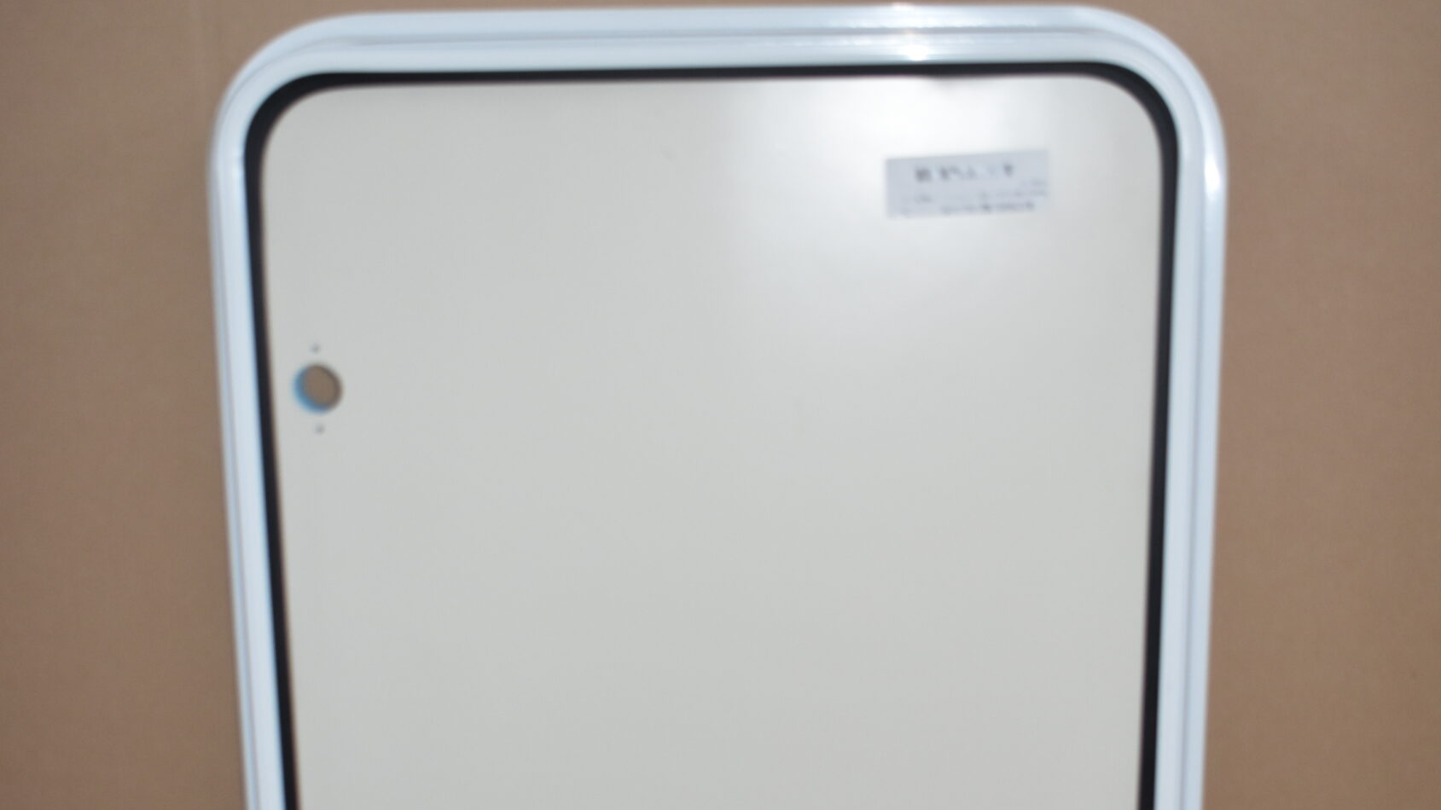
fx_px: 2094
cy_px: 656
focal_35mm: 55
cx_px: 715
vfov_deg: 21.6
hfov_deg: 38.0
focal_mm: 23
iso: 800
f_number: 3.8
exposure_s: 1/160
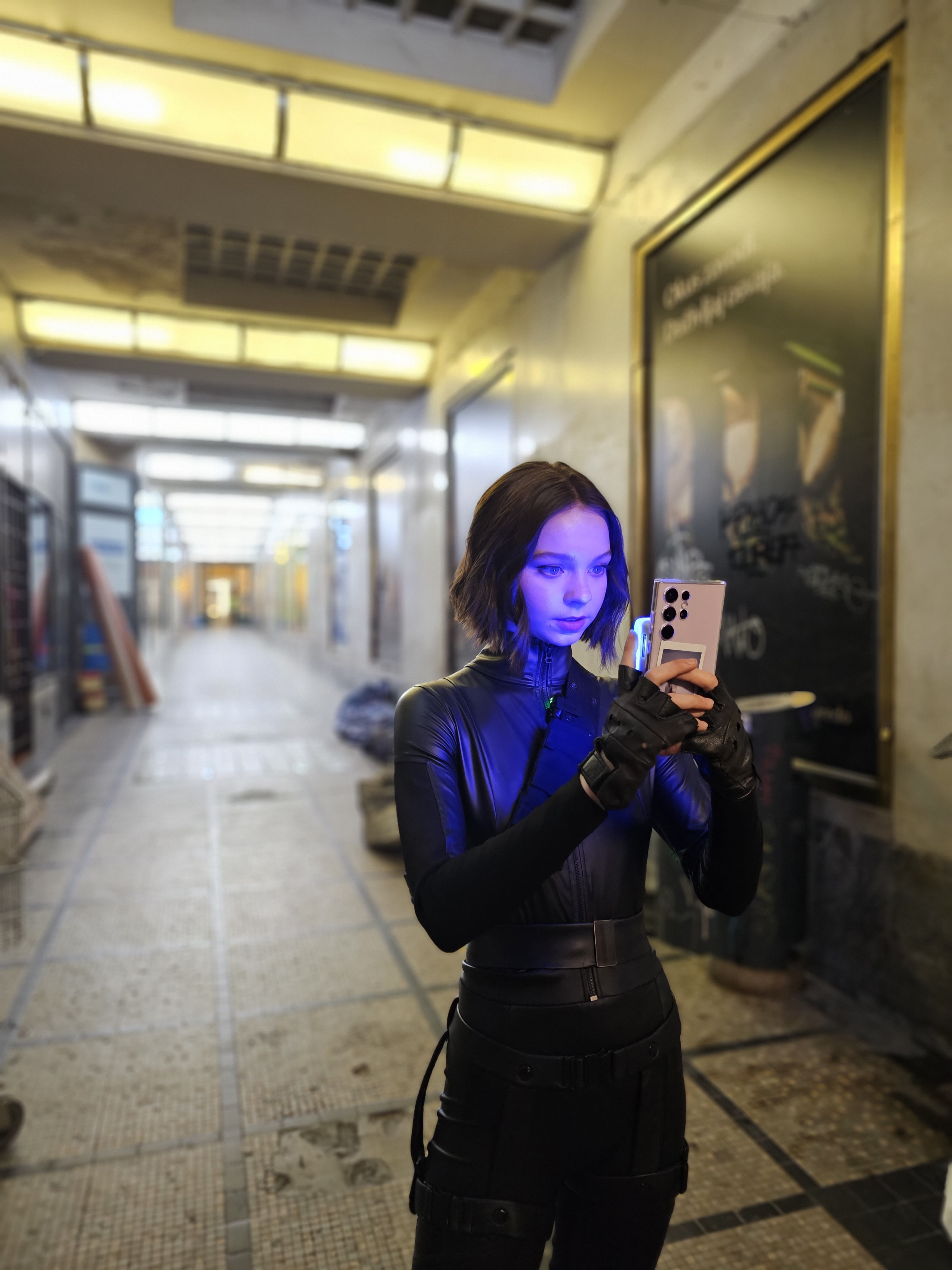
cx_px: 476
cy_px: 635
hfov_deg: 58.9
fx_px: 843
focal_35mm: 23
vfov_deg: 73.9
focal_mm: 6.3
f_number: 1.7
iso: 640
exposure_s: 1/25
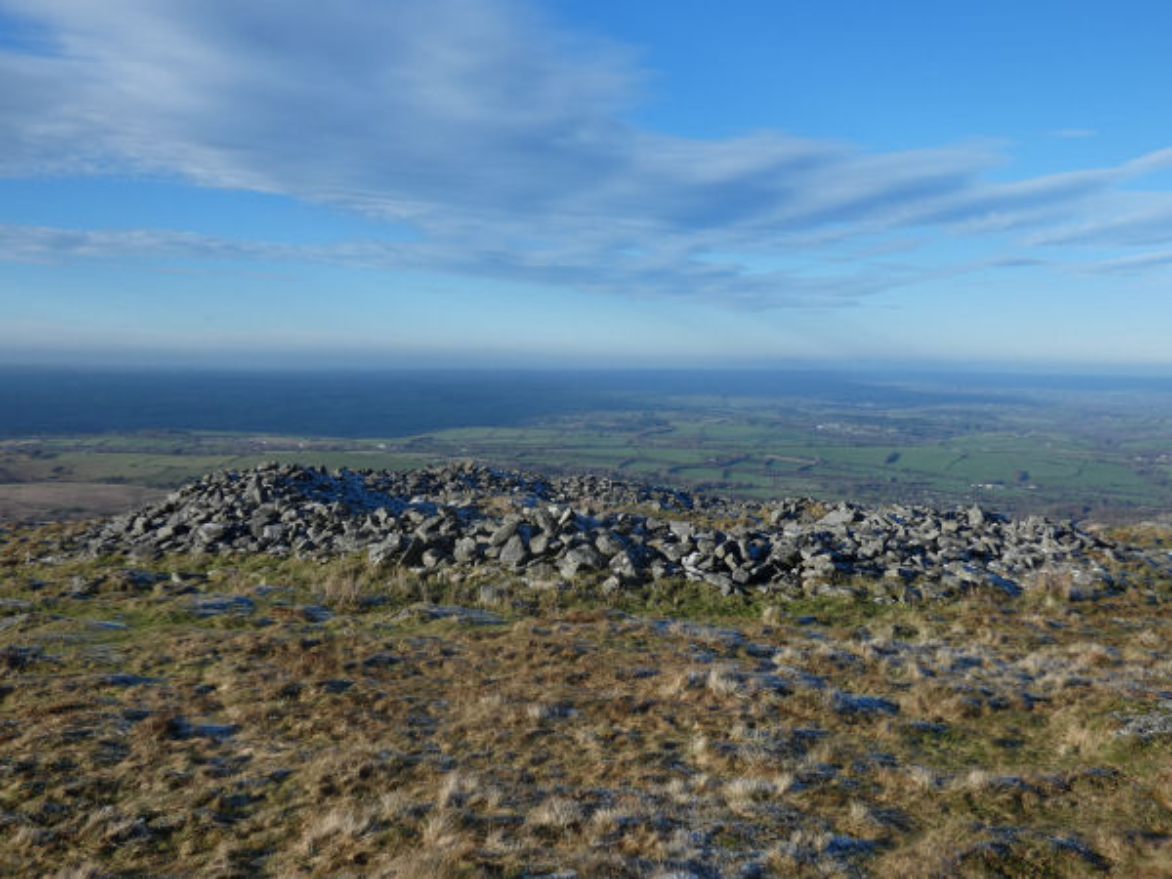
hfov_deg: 55.4
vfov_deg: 42.9
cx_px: 586
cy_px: 440
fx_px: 1117
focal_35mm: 33
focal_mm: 6
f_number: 3.4
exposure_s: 1/1000
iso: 80
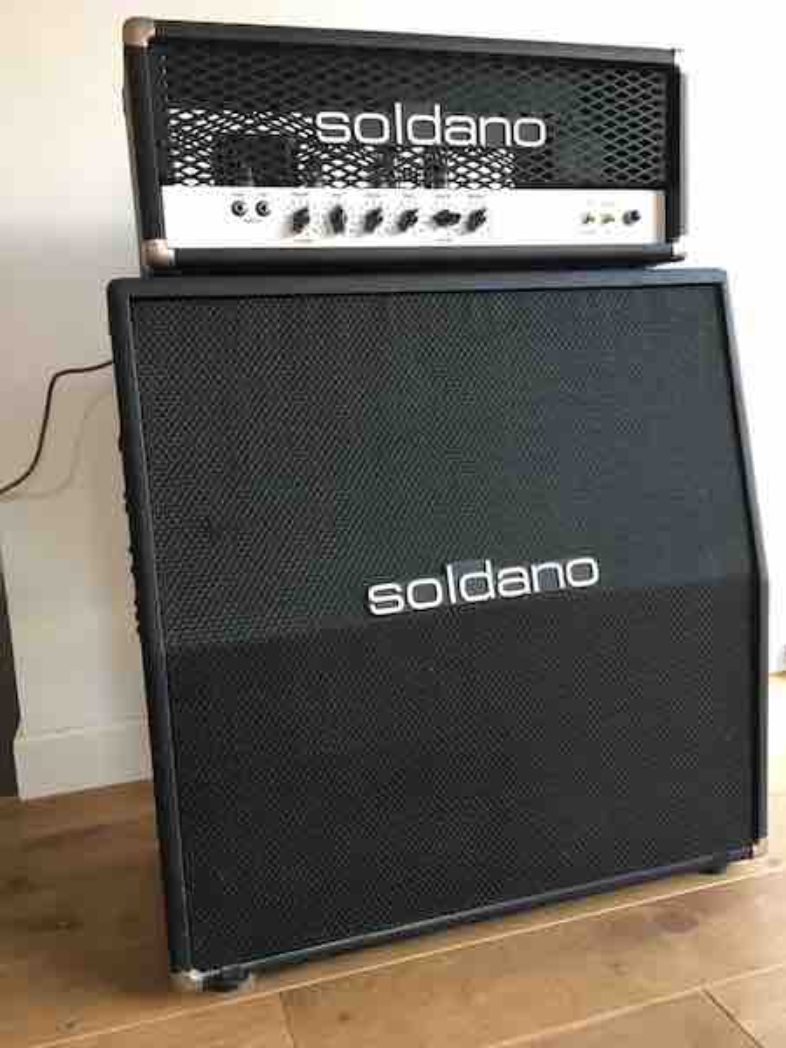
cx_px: 393
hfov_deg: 48.2
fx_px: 878
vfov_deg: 61.7
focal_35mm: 29
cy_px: 524
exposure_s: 1/33
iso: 64
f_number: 2.2
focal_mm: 4.15
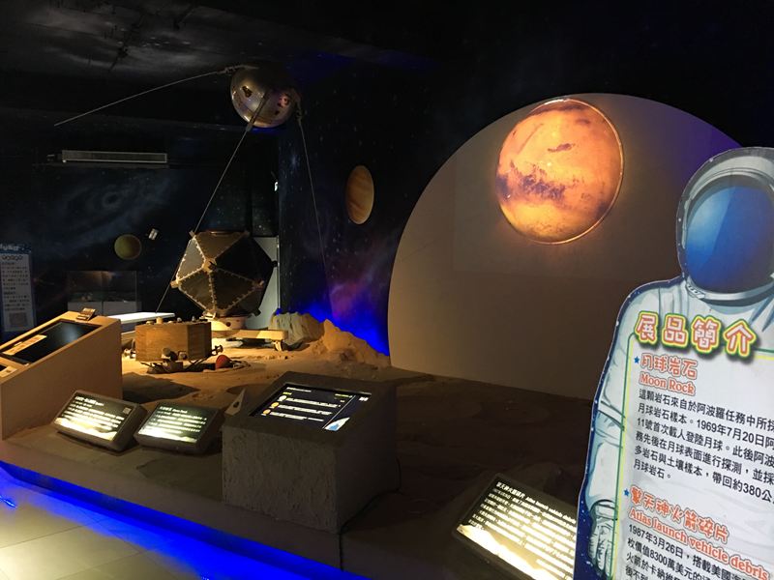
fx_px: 648
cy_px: 290
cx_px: 387
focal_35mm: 29
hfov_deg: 61.7
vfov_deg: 48.2
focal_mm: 4.15
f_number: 2.2
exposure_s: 1/4
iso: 64
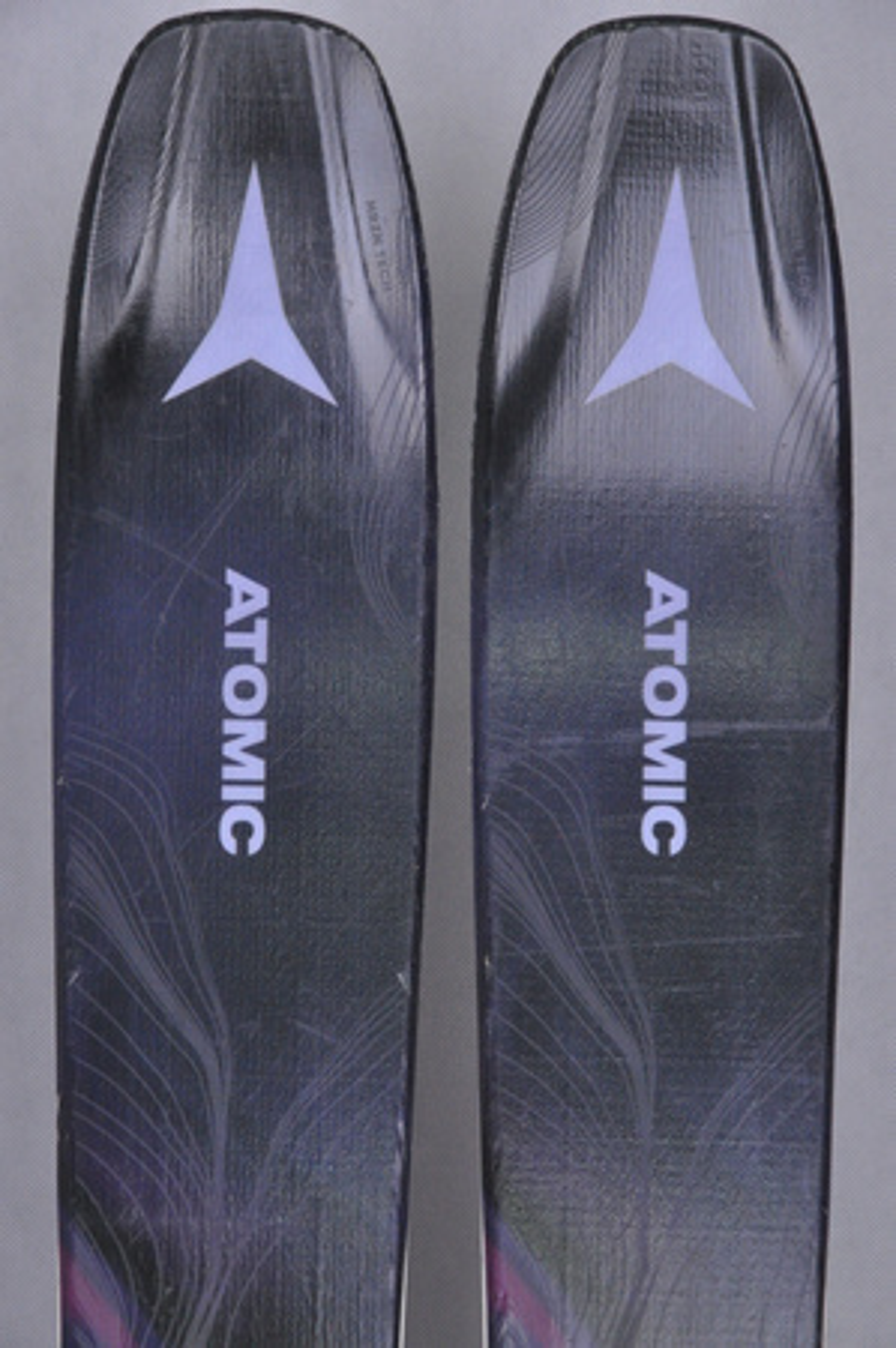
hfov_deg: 8.7
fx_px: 5893
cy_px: 674
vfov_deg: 13.1
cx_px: 448
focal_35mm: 158
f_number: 9.5
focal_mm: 105
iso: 3200
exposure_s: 1/125
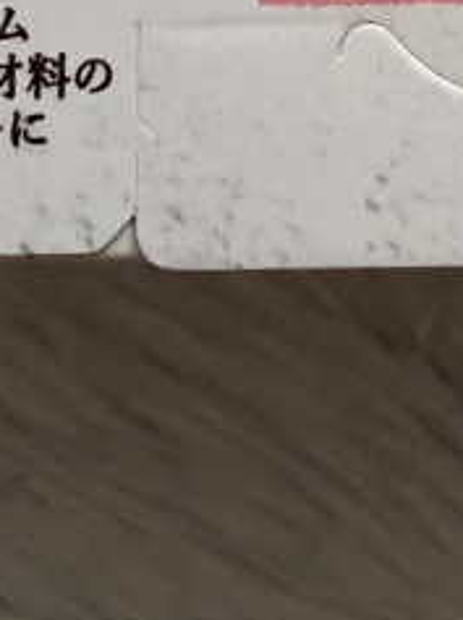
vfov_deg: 12.6
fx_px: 2539
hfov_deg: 10.3
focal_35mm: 142
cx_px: 458
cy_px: -513
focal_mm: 3.99
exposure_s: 1/15
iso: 80
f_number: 1.8
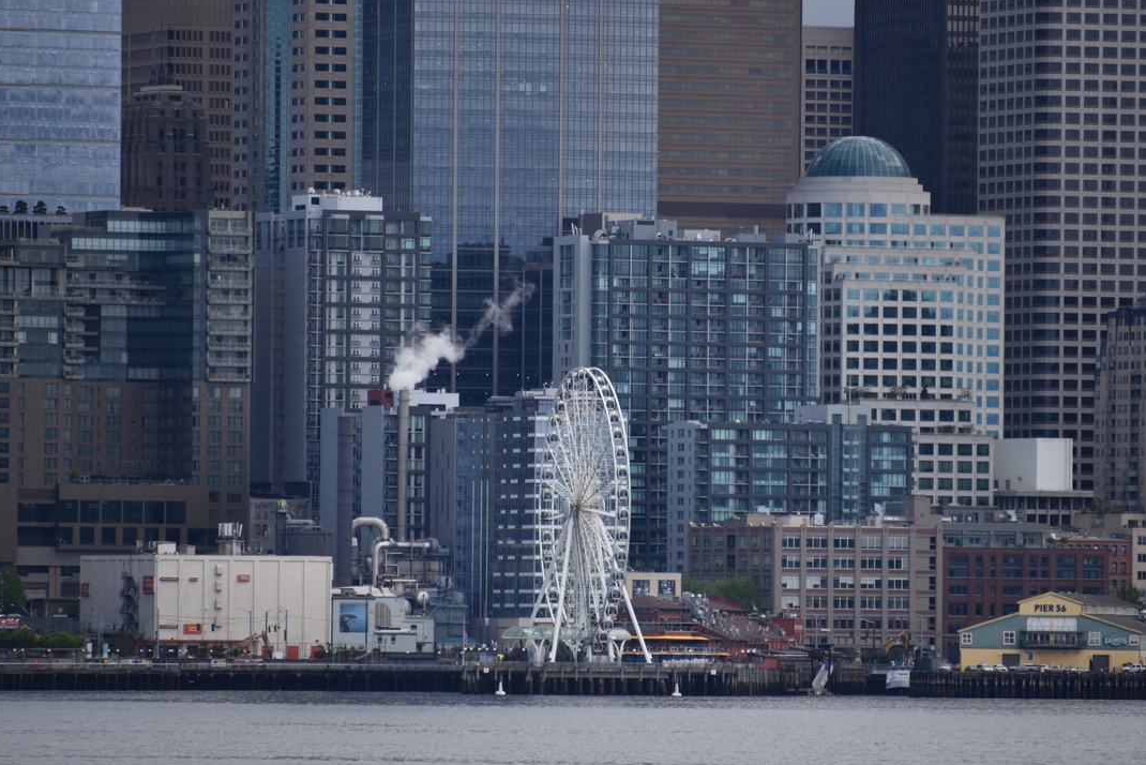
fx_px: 11431
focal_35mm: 359
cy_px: 351
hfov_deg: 5.7
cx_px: 612
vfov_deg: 3.8
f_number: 5.6
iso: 140
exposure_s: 1/640
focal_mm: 300
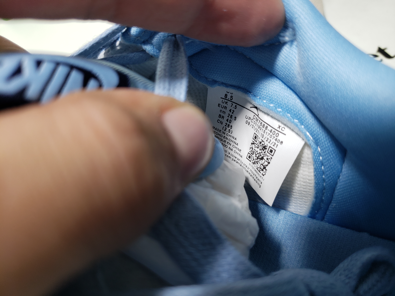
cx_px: 198
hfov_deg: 67.3
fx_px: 297
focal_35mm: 26
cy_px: 148
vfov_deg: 53.1
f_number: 1.5
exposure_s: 1/200
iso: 50
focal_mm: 4.3
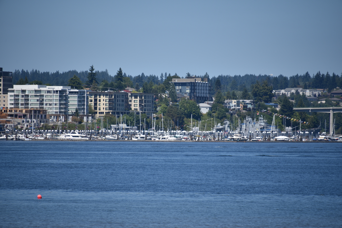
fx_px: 2850
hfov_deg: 6.9
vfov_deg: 4.6
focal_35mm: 300
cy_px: 114
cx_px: 171
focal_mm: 300
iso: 100
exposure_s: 1/640
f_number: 6.3
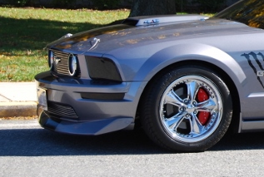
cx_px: 300
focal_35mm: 174
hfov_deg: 11.6
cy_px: 6
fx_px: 1279
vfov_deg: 7.9
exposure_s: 1/125
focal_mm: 46
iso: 100
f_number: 5.6
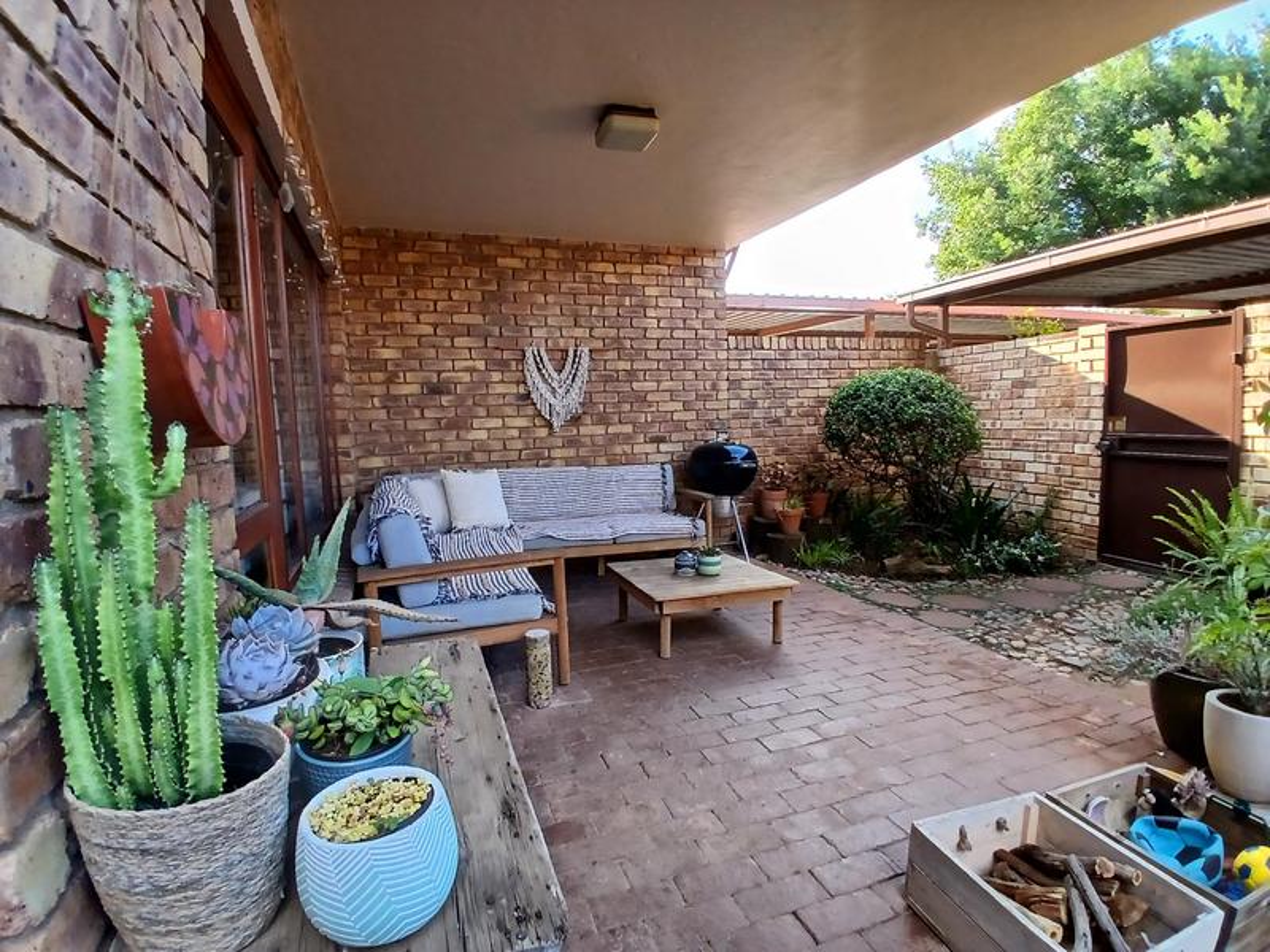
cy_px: 476
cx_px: 635
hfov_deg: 91.0
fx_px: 624
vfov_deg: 74.7
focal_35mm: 17
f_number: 2.2
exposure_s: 1/100
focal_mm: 1.4
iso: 80
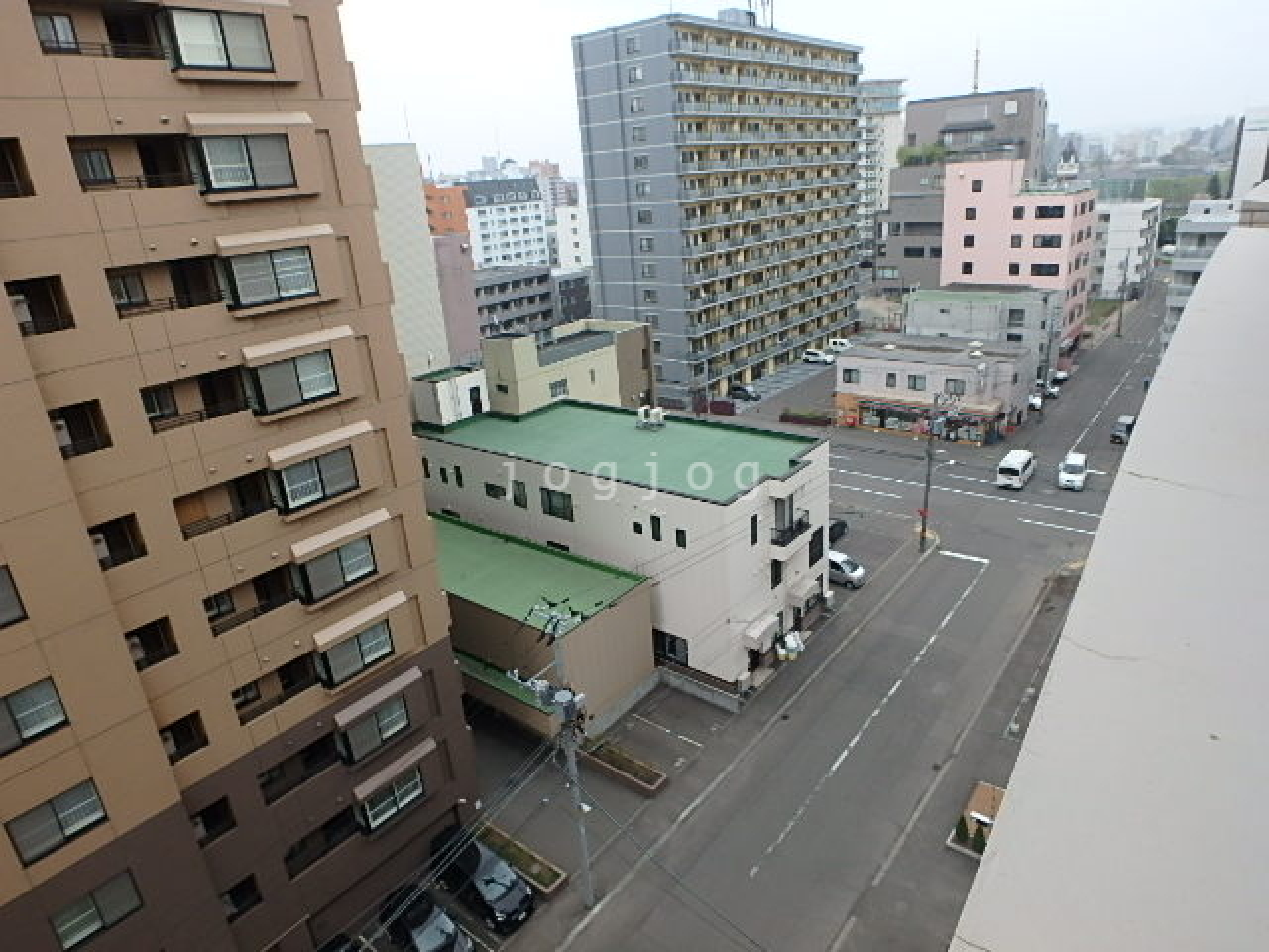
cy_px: 476
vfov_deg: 63.4
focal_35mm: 21
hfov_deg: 79.0
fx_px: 770
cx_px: 634
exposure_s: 1/250
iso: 125
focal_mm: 3.7
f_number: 3.5
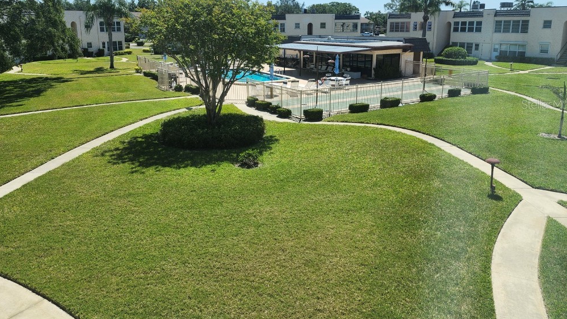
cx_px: 281
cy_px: 104
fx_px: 391
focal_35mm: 26
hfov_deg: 71.9
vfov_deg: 43.7
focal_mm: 5.54
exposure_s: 1/1228
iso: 25
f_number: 1.8
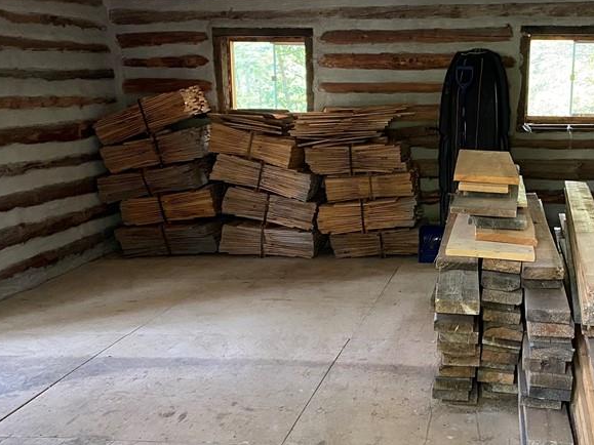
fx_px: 789
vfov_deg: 31.5
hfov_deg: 40.5
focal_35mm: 46
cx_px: 418
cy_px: 234
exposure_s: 1/30
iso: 640
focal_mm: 4.25
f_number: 1.8
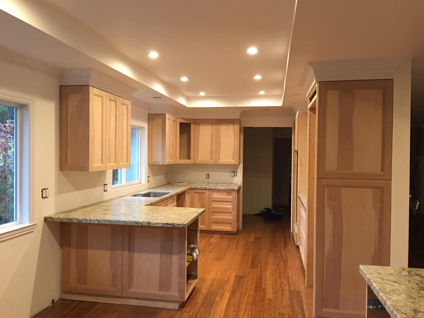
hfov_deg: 61.7
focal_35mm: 29
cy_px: 159
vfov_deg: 48.2
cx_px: 212
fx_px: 355
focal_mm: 4.15
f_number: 2.2
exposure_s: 1/15
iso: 64
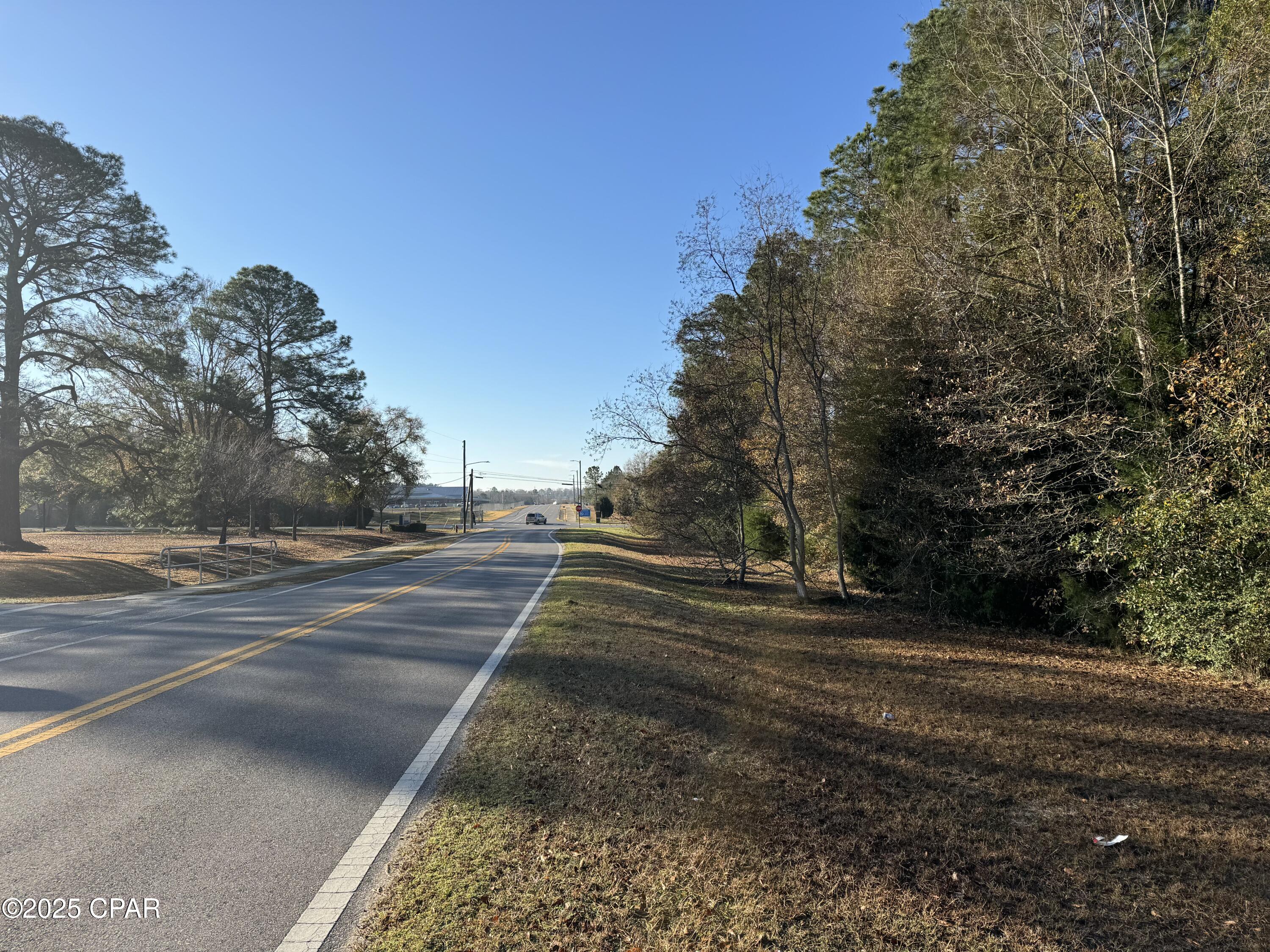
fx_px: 881
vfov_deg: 56.8
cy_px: 476
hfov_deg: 71.6
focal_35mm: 24
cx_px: 635
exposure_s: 1/3096
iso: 80
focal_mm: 6.76
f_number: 1.78
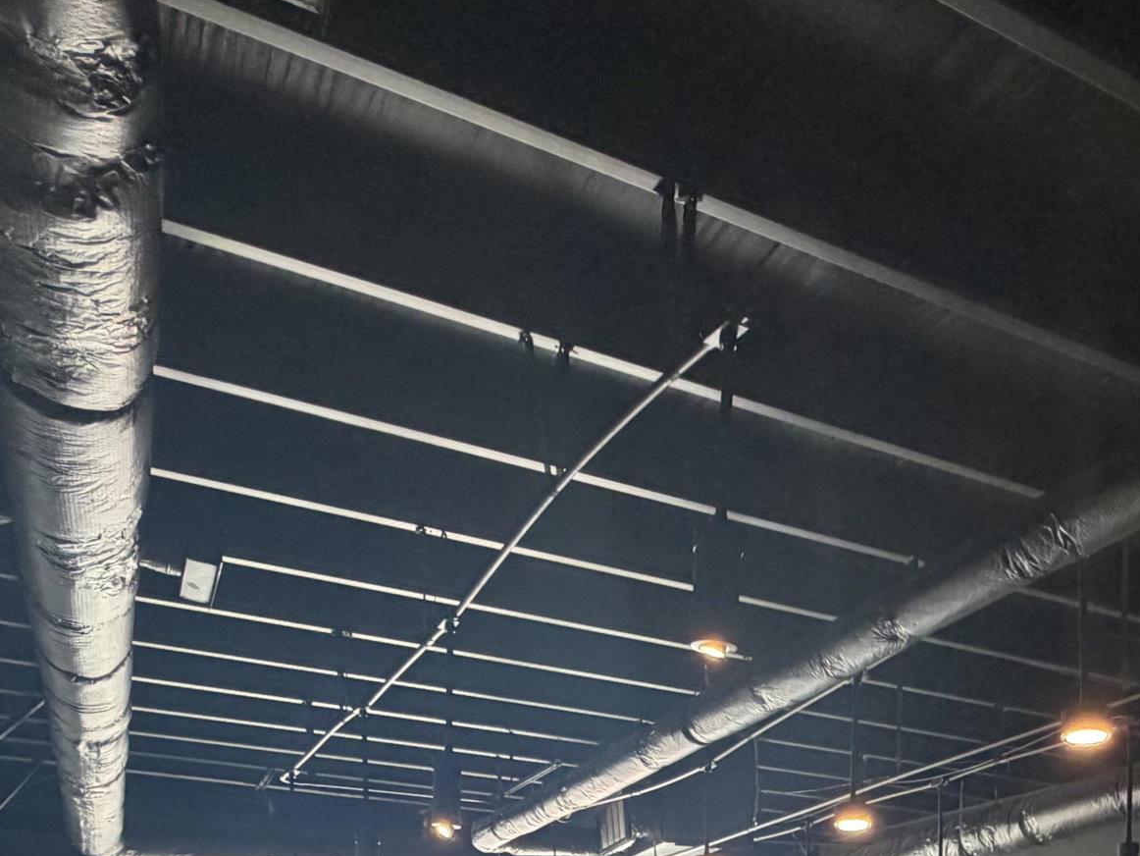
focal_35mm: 37
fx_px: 1219
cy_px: 1128
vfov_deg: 30.2
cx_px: 785
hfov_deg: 49.0
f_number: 2.2
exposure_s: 1/120
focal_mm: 2.22
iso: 250
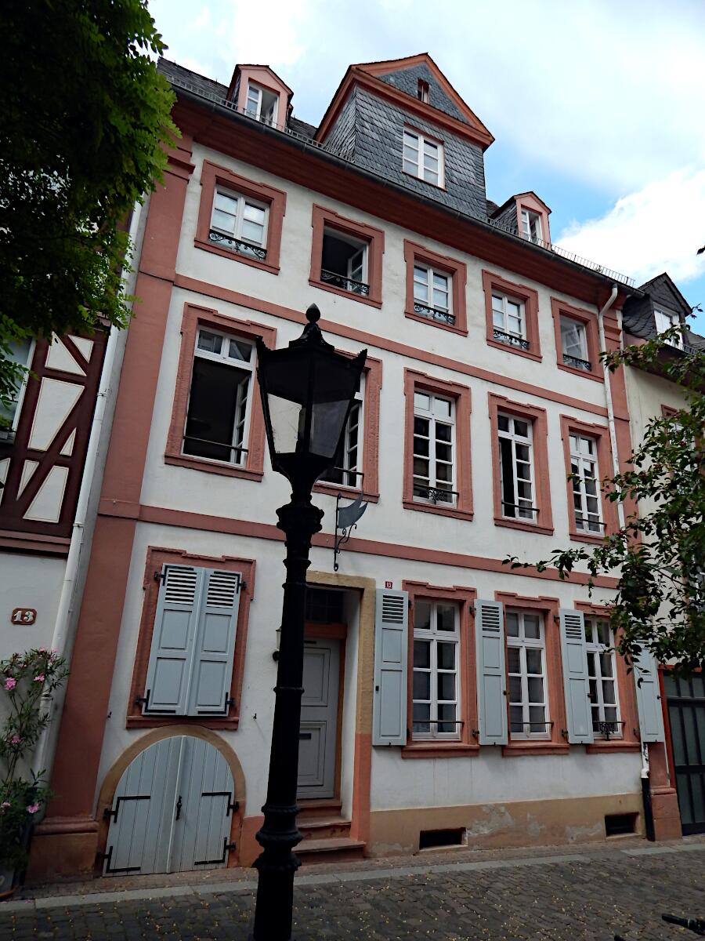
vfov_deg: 73.9
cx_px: 352
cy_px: 470
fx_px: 625
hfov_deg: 58.9
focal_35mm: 23
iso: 125
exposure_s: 1/1000
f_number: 3
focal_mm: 4
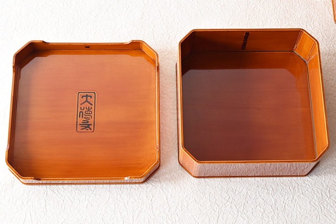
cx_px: 168
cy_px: 112
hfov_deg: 28.1
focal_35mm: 72
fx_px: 672
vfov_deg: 18.9
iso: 800
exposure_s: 1/8
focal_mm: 48
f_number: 5.6
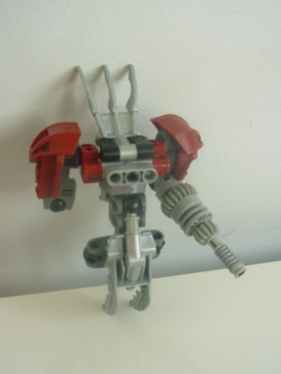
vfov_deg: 36.8
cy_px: 187
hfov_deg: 28.0
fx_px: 563
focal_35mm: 52
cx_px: 140
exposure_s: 1/3.5
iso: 159
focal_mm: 8.5
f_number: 3.2
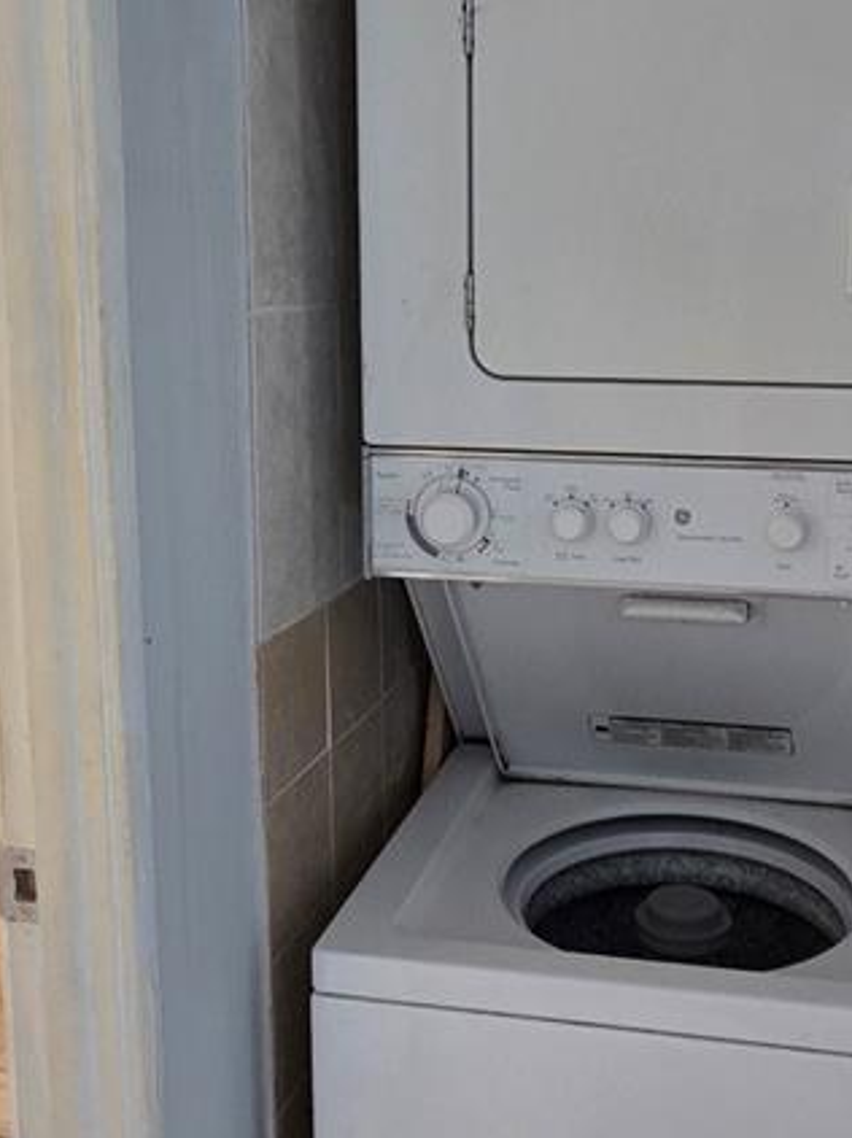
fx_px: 1215
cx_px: 515
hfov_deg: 38.5
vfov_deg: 49.5
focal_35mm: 37
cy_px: 407
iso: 320
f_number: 2.2
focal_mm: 2.2
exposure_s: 1/60
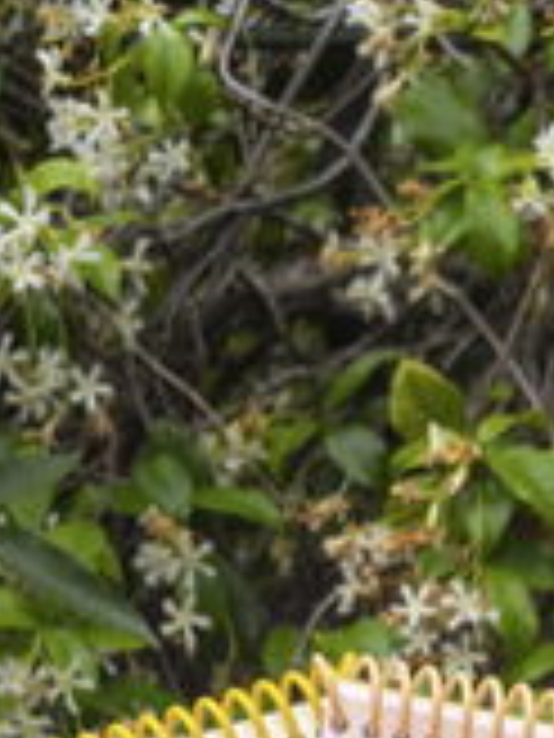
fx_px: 1664
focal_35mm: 78
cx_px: 311
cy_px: 1163
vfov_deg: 20.6
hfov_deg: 18.9
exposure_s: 1/100
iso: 138
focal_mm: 5.56
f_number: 1.8
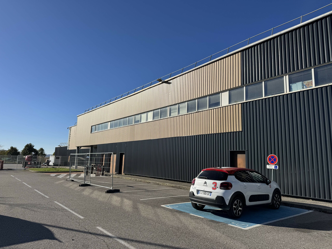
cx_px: 166
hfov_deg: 71.6
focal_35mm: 24
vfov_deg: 56.8
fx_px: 230
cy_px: 124
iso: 80
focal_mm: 6.76
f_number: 1.78
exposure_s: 1/7092
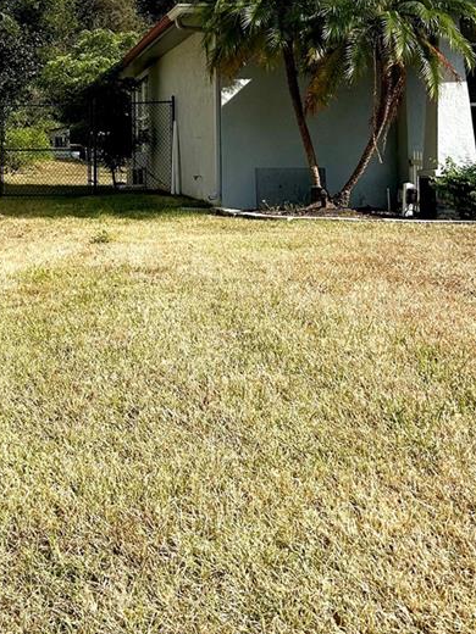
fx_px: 1100
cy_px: 57
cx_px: 67
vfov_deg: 30.7
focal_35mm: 60
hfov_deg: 23.9
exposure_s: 1/5319
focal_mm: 5.7
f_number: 1.5
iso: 50
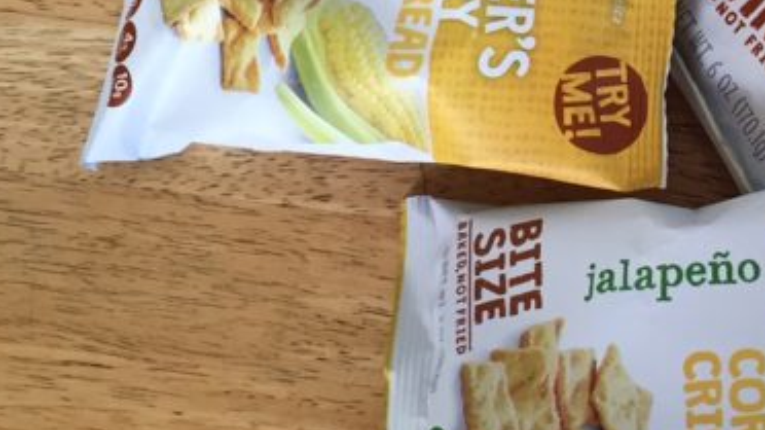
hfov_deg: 23.1
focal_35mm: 87
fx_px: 1764
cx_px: 831
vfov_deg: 13.6
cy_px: -37
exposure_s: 1/30
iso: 80
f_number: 2.2
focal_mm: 4.15
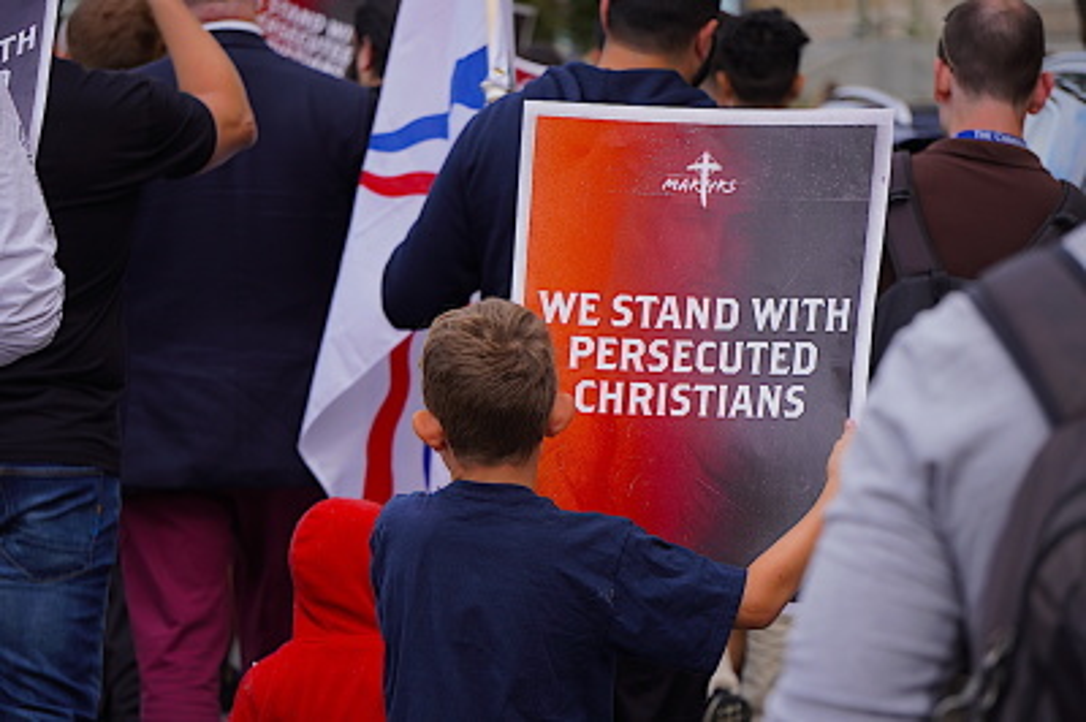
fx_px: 6420
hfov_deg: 9.7
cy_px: 361
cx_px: 543
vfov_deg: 6.4
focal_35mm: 213
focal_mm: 142
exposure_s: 1/250
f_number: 5.6
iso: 160
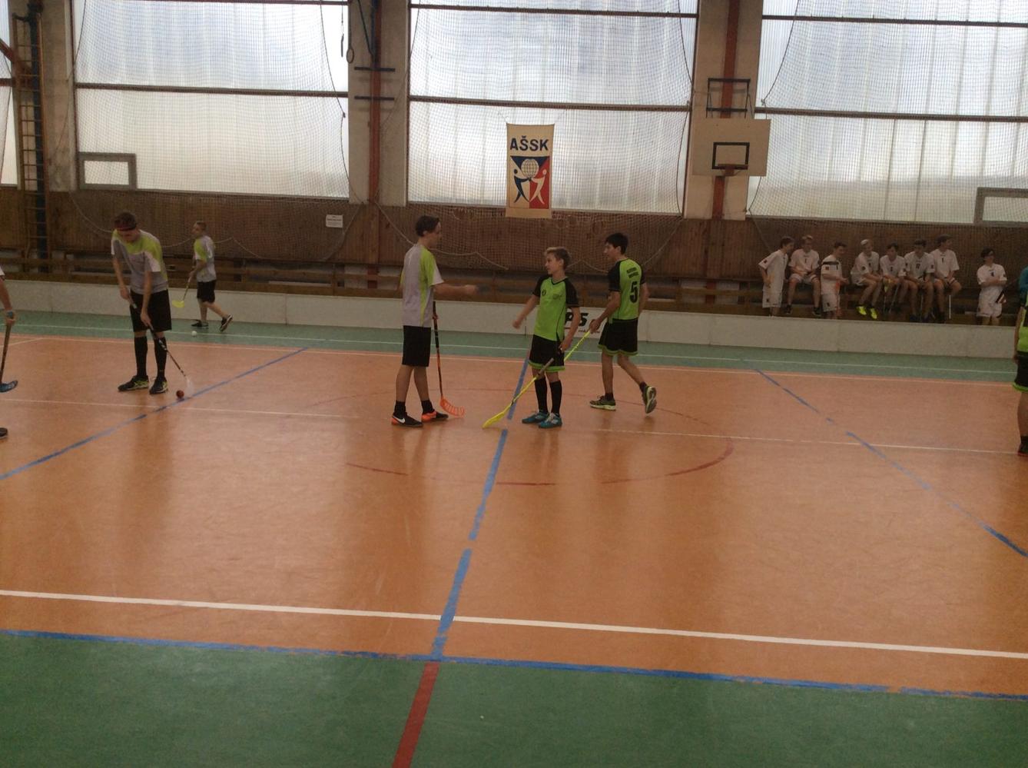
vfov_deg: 44.0
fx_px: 949
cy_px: 384
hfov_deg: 56.9
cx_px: 514
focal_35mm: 32
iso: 50
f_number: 2.4
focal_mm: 3.3
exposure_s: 1/100
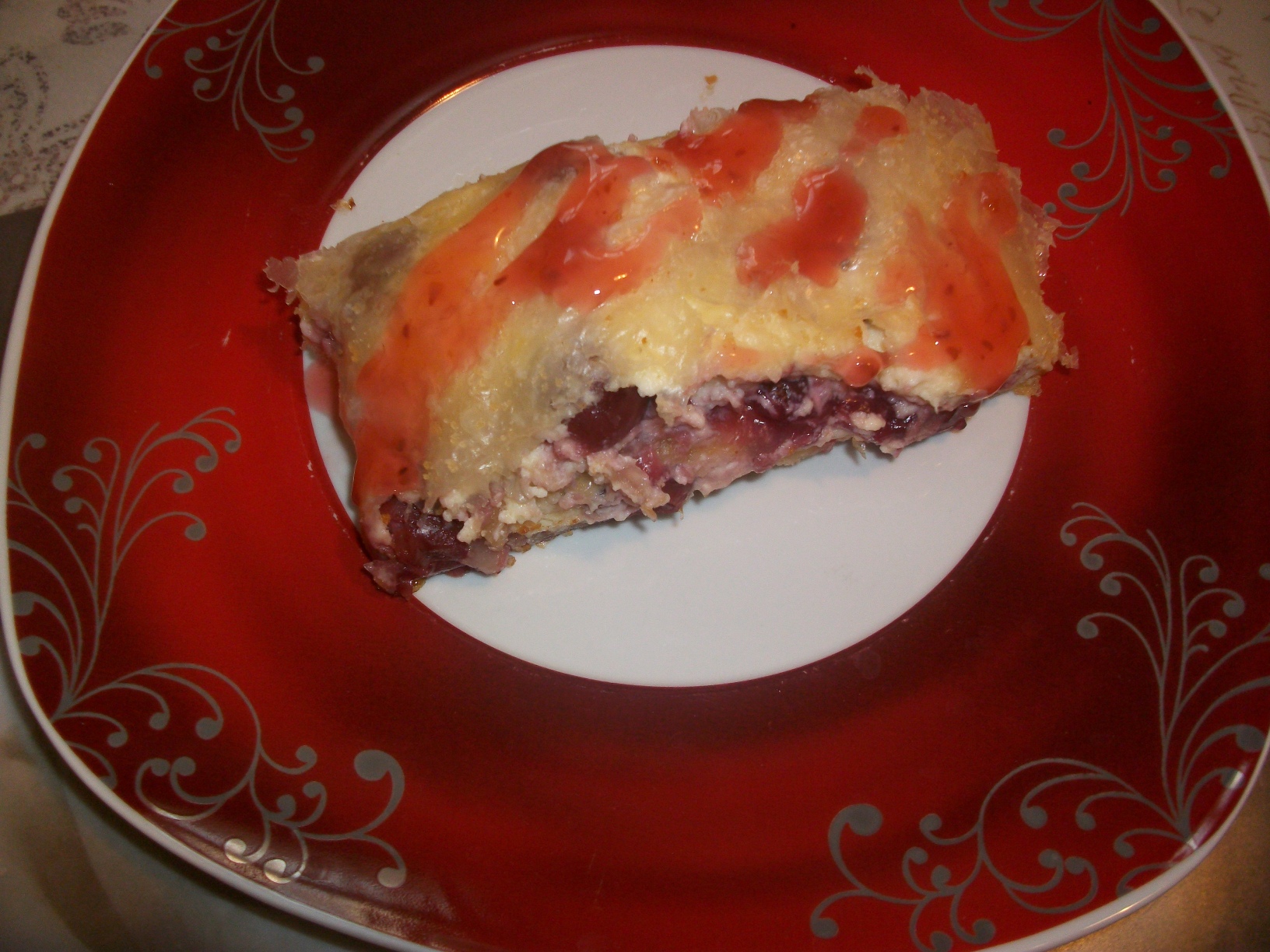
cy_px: 476
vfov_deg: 45.4
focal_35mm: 31
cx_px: 635
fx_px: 1137
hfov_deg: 58.4
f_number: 2.9
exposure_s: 1/40
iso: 150
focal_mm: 5.7
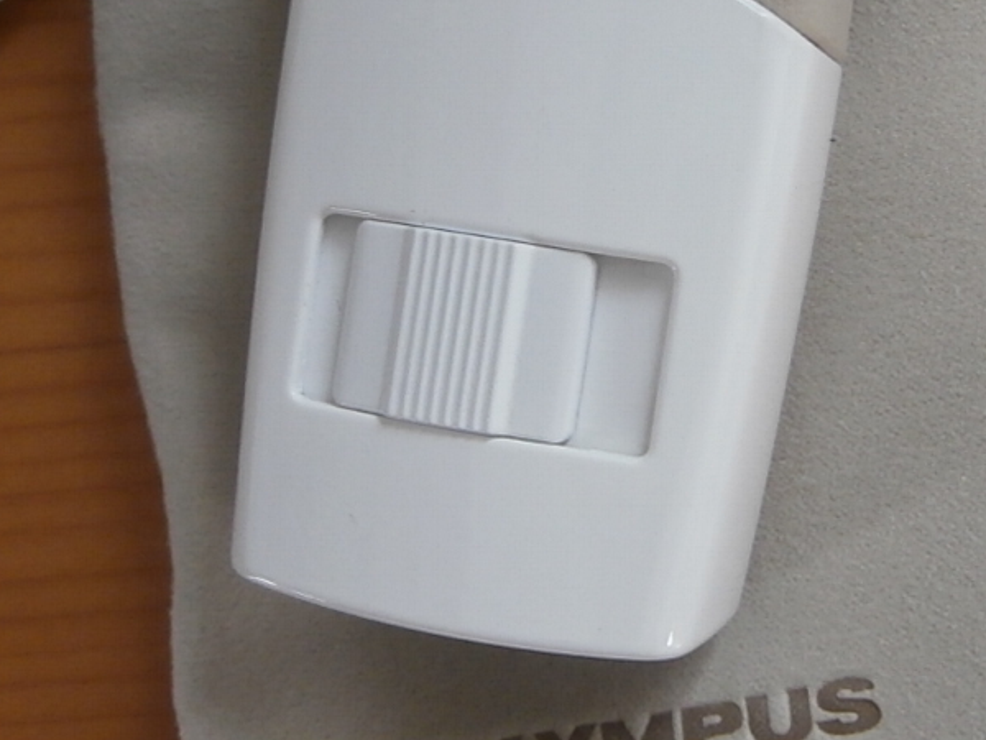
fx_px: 1823
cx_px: 685
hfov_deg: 30.0
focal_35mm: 64
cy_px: 189
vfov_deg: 22.7
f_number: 3
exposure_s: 1/50
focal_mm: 4.2
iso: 200
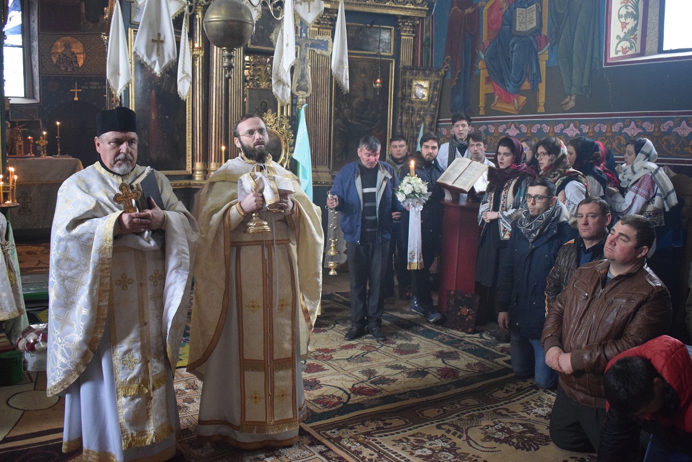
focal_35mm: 34
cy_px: 231
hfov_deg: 55.1
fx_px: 663
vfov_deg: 38.4
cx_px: 346
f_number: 3.8
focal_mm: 23
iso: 4500
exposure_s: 1/60
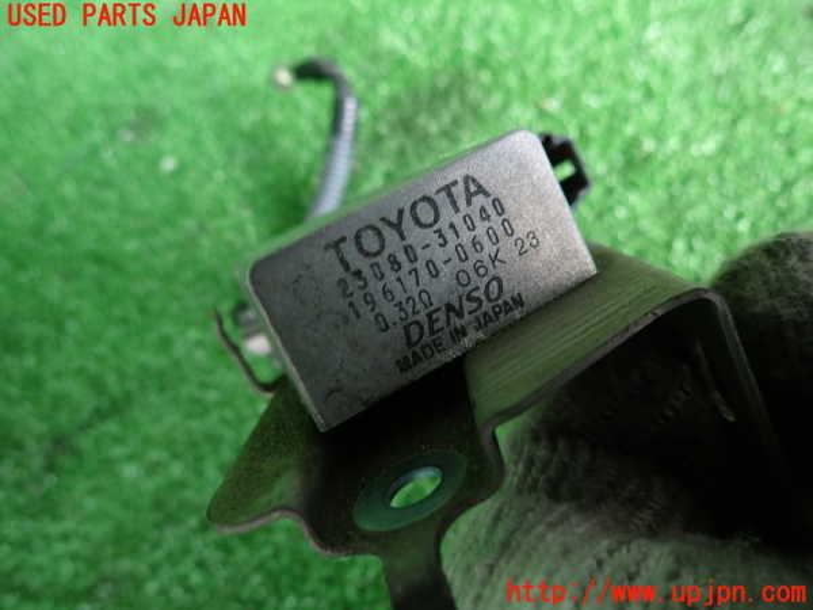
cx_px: 406
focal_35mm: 25
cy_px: 305
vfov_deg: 54.9
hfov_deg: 69.4
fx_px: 587
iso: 200
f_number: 2
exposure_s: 1/40
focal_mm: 4.5
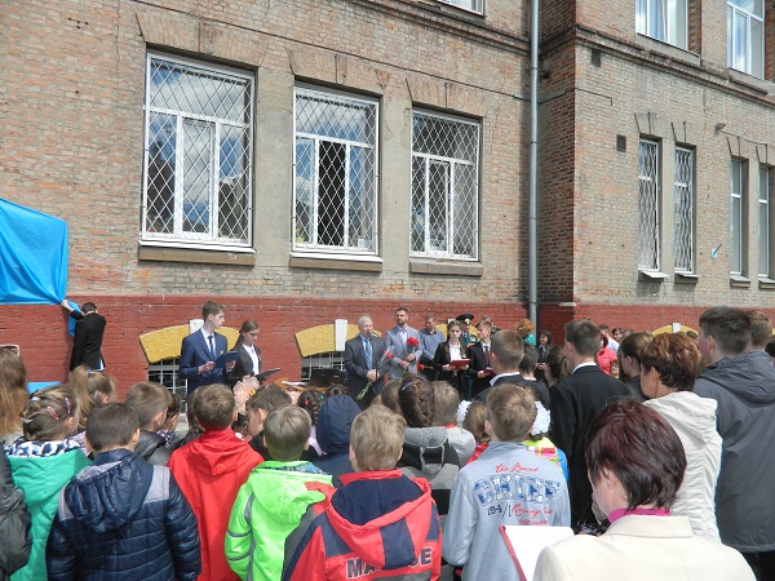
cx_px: 388
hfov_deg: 69.4
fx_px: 560
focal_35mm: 25
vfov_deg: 54.9
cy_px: 290
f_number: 3.1
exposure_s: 1/640
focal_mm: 4.5
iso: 80
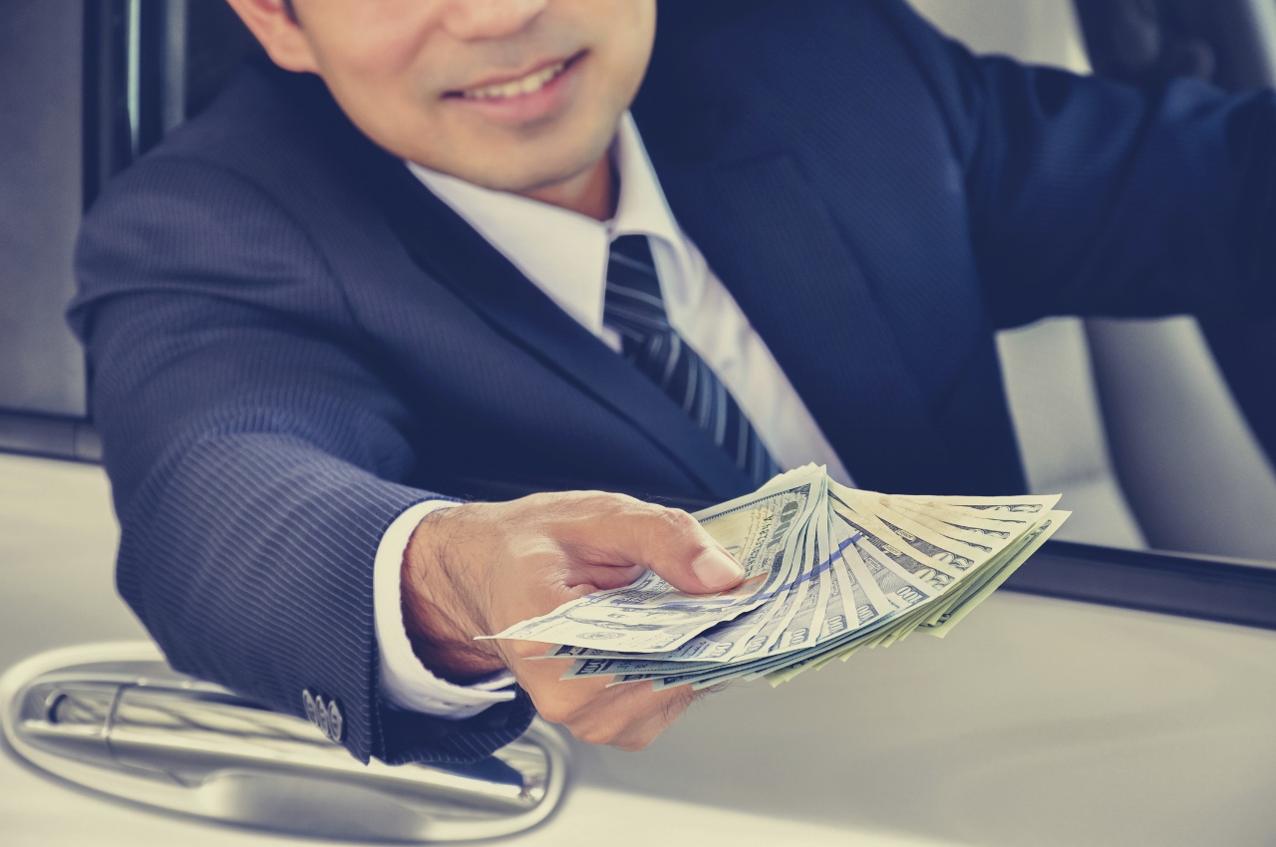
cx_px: 638
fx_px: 5575
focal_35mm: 158
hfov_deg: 13.1
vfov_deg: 8.7
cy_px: 424
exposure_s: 1/40
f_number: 8
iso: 400
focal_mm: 105
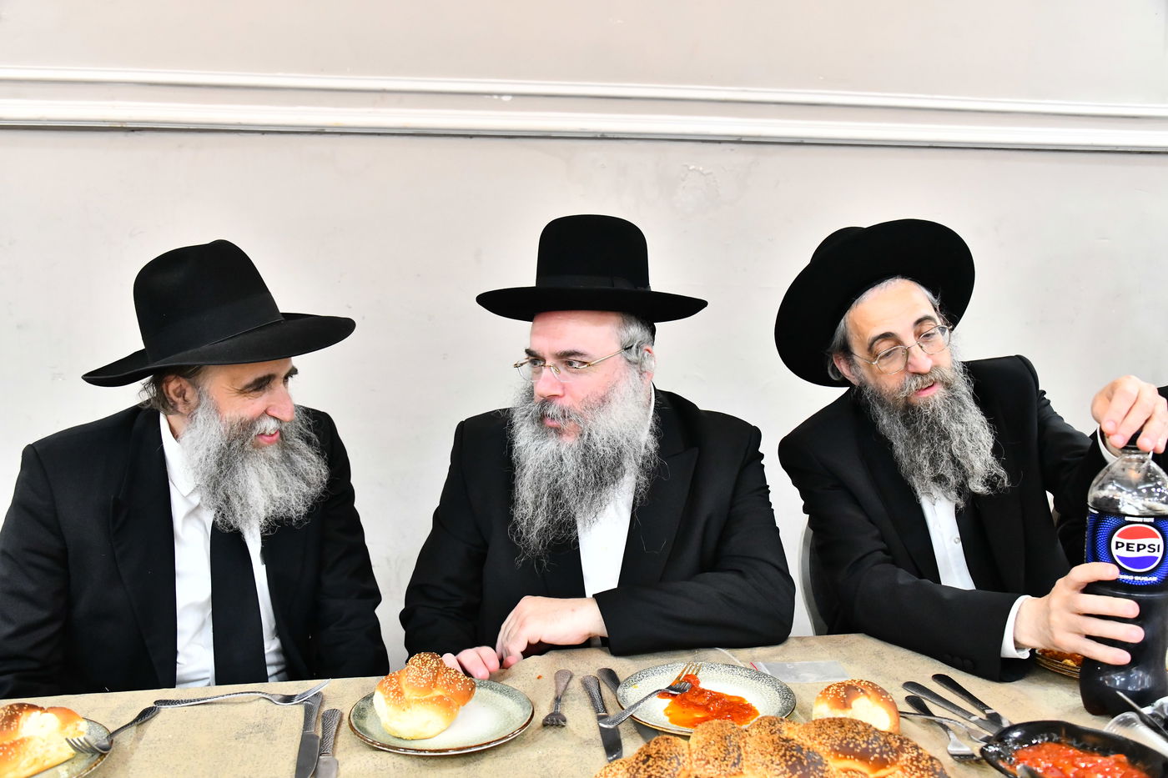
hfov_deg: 58.7
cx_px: 584
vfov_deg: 41.1
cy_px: 389
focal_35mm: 32
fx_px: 1038
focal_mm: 32
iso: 5000
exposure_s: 1/125
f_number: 5.6
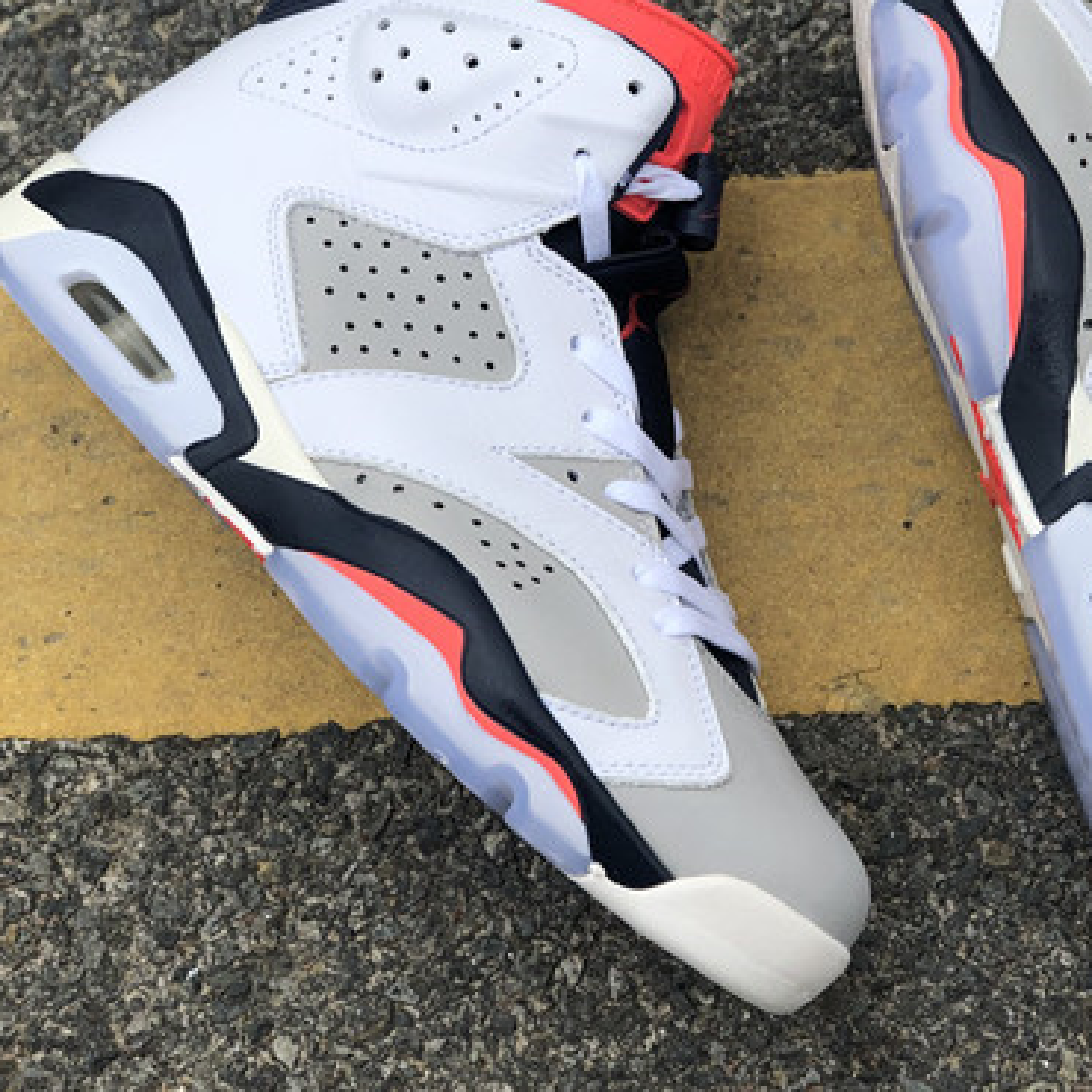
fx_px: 3284
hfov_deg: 18.8
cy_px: 409
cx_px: 806
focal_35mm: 92
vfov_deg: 18.9
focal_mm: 6
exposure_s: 1/432
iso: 16
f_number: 2.4
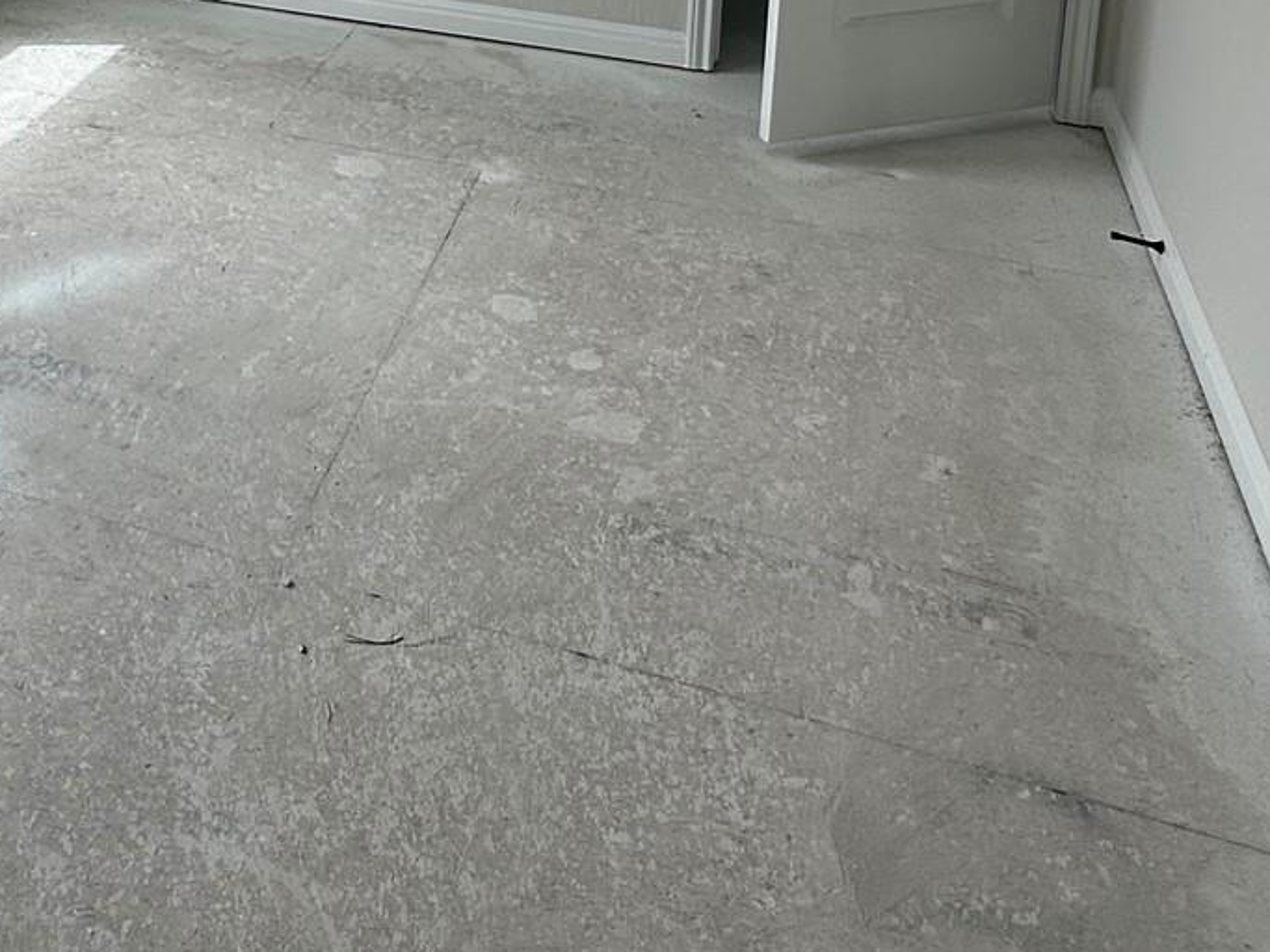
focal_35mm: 42
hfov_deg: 42.6
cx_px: 240
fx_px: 1541
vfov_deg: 28.4
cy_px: -275
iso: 40
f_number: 2.2
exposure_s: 1/425
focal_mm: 2.22
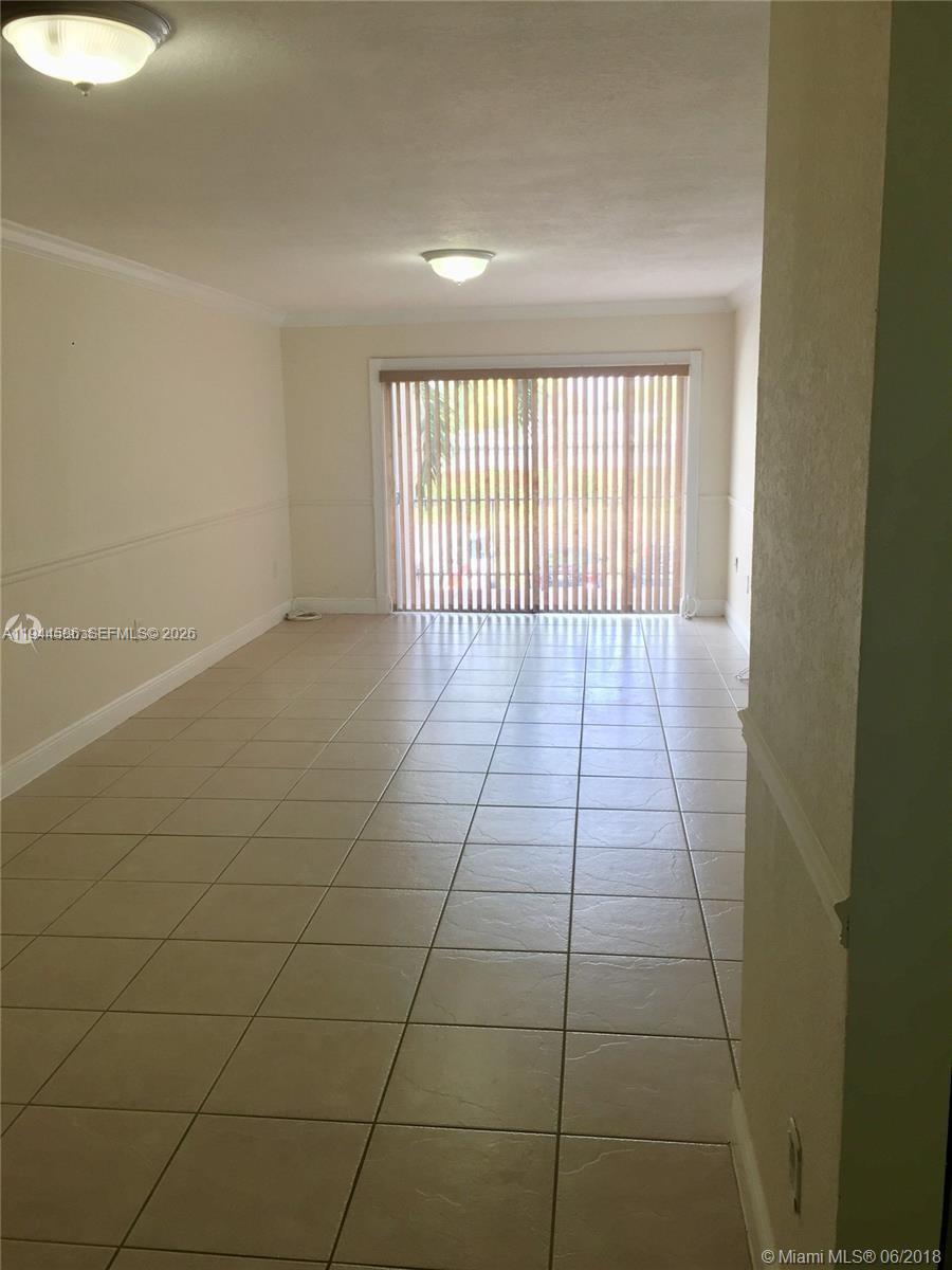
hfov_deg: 48.2
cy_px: 635
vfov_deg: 61.7
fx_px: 1063
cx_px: 476
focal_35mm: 29
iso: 32
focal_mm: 4.15
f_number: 2.2
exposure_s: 1/60
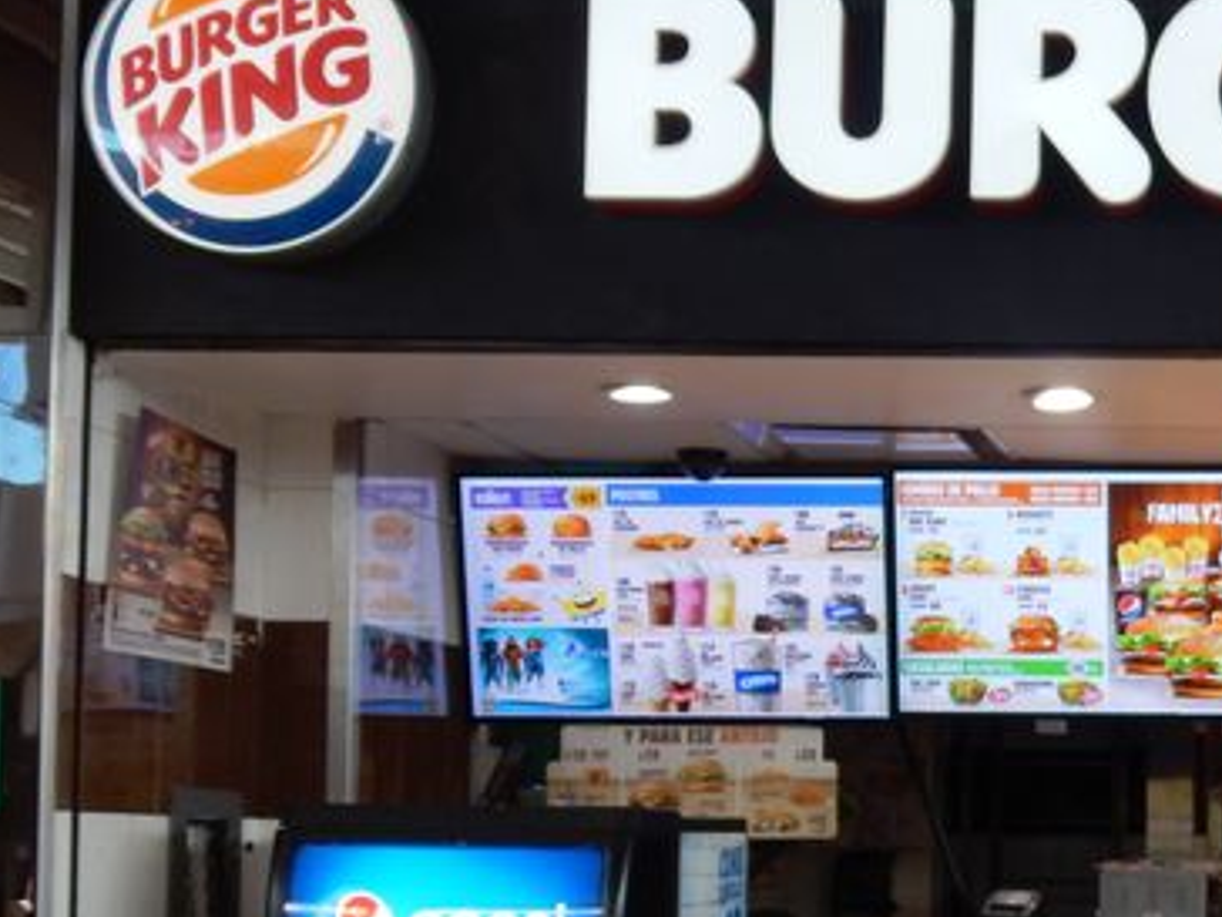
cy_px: 752
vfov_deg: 21.9
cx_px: 1272
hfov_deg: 27.4
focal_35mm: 66
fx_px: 2330
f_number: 4
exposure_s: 1/40
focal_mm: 5.4
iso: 125
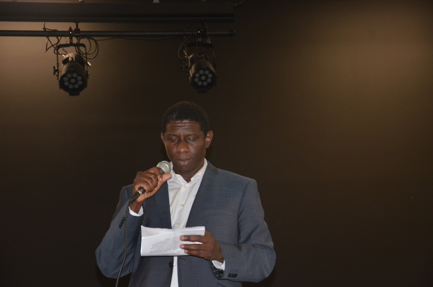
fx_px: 1188
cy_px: 144
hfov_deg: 20.7
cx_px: 216
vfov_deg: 13.8
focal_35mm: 99
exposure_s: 1/60
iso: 800
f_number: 5.3
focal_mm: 66
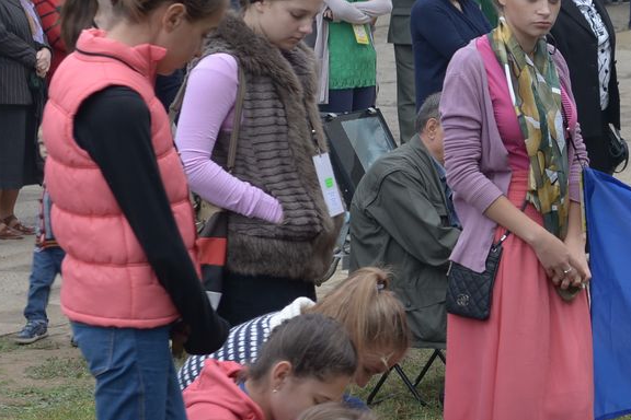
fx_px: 2804
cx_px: 779
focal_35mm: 160
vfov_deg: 8.6
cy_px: 244
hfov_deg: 12.5
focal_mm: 48
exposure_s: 1/80
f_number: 4.5
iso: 100
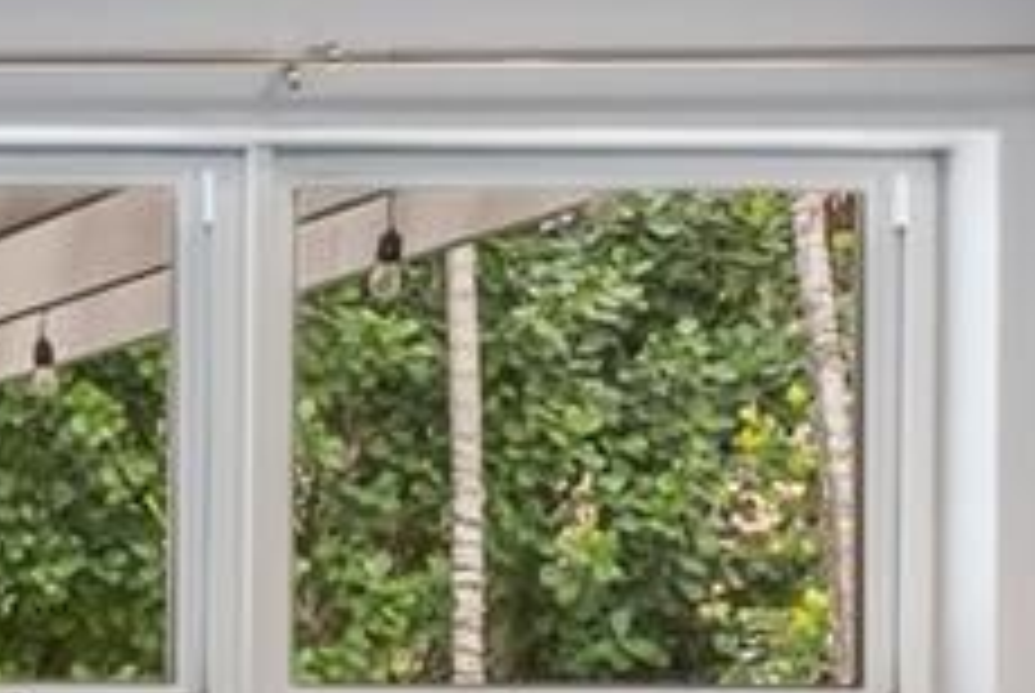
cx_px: -1512
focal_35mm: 128
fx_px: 3698
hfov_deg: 12.3
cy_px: 886
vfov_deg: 10.5
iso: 100
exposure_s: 1/8
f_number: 10
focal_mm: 18.5
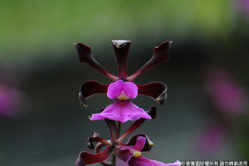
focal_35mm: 158
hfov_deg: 13.0
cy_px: 83
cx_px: 124
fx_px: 1090
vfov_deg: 8.7
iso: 200
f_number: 5.6
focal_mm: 105
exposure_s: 1/80
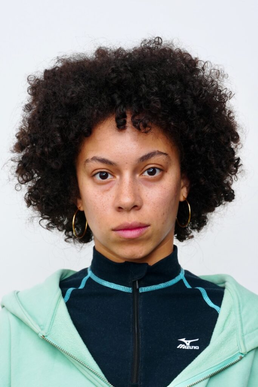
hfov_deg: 27.0
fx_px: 537
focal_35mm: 50
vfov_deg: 39.6
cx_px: 129
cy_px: 194
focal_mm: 50
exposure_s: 1/160
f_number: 8
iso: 100
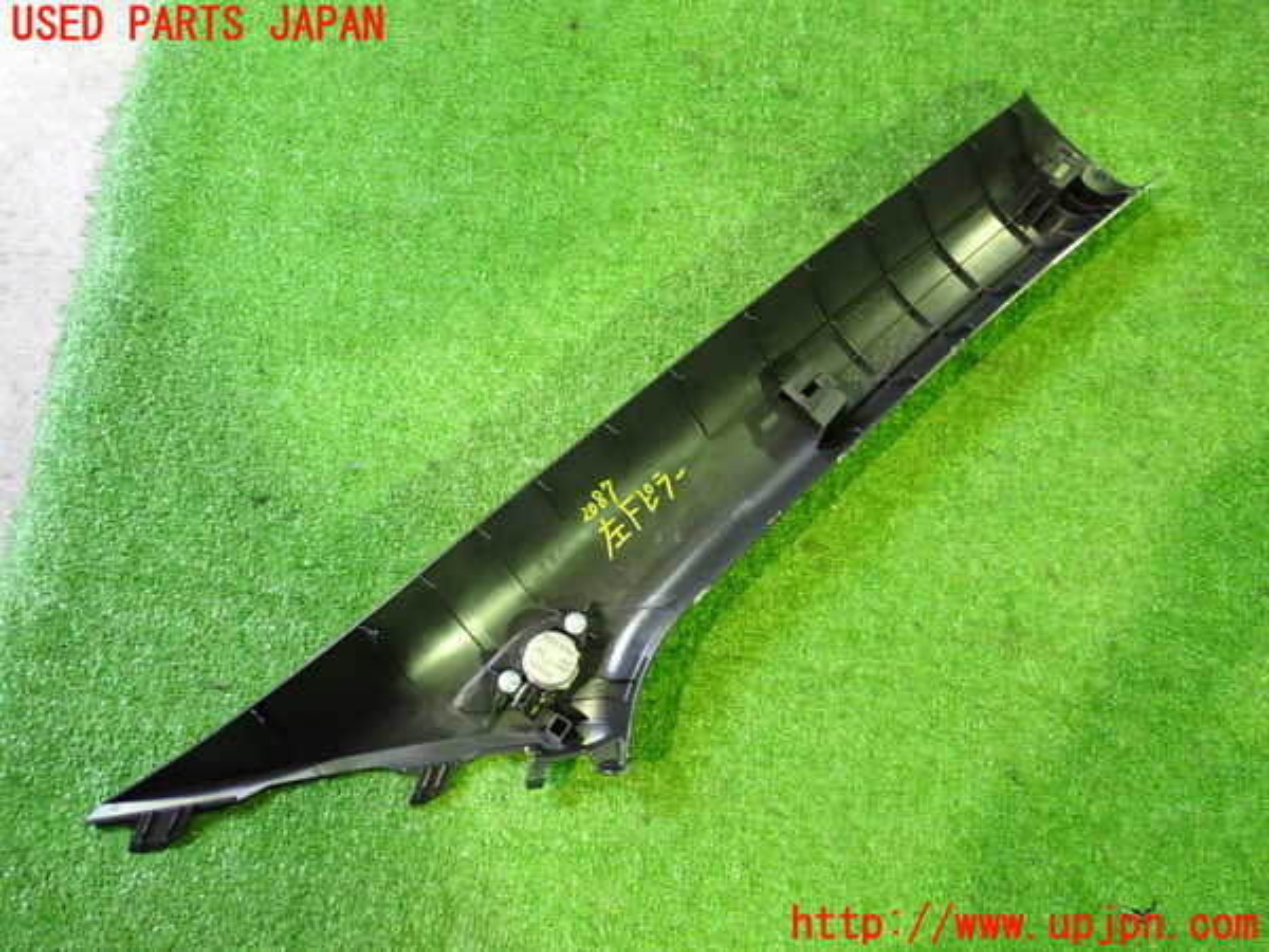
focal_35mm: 30
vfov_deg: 46.8
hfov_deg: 60.0
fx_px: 1100
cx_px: 634
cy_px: 476
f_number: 2.3
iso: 640
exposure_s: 1/30
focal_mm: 5.4
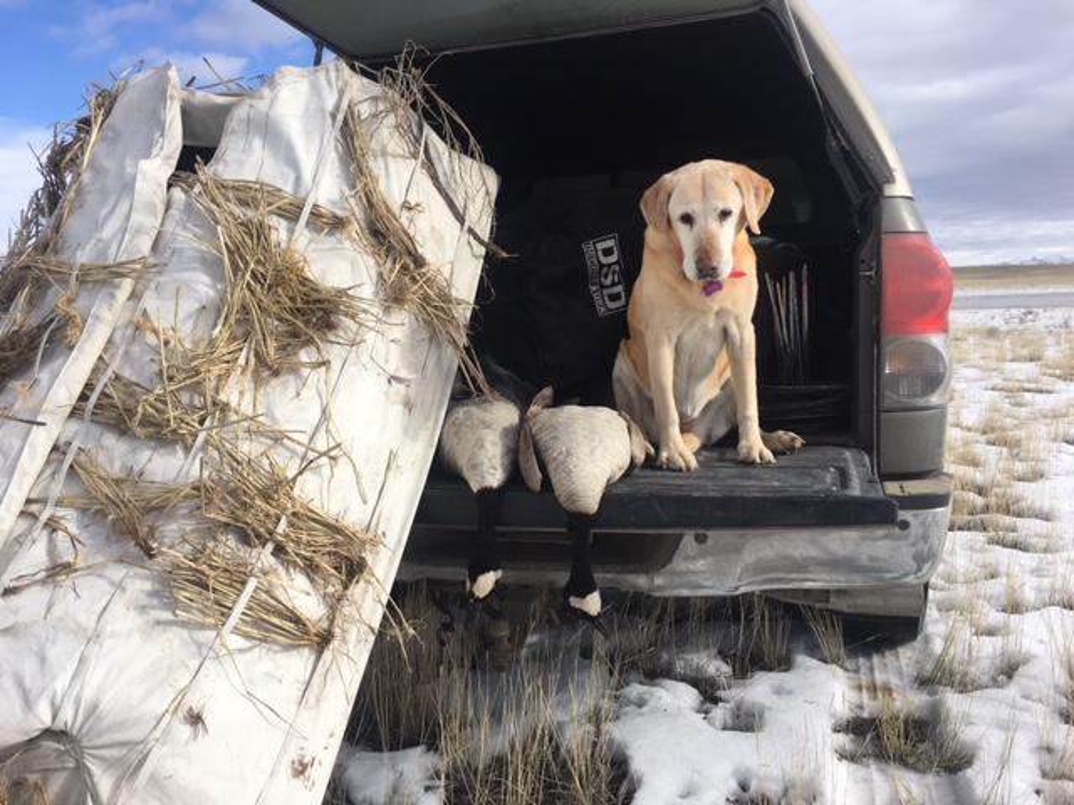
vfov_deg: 48.2
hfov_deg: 61.7
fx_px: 900
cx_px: 537
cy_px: 402
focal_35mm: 29
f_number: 2.2
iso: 25
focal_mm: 4.15
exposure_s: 1/1789
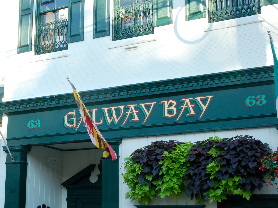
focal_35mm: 73
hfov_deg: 26.3
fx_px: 586
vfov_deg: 20.2
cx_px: 68
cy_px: 95
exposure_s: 1/125
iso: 400
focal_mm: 32
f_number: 8
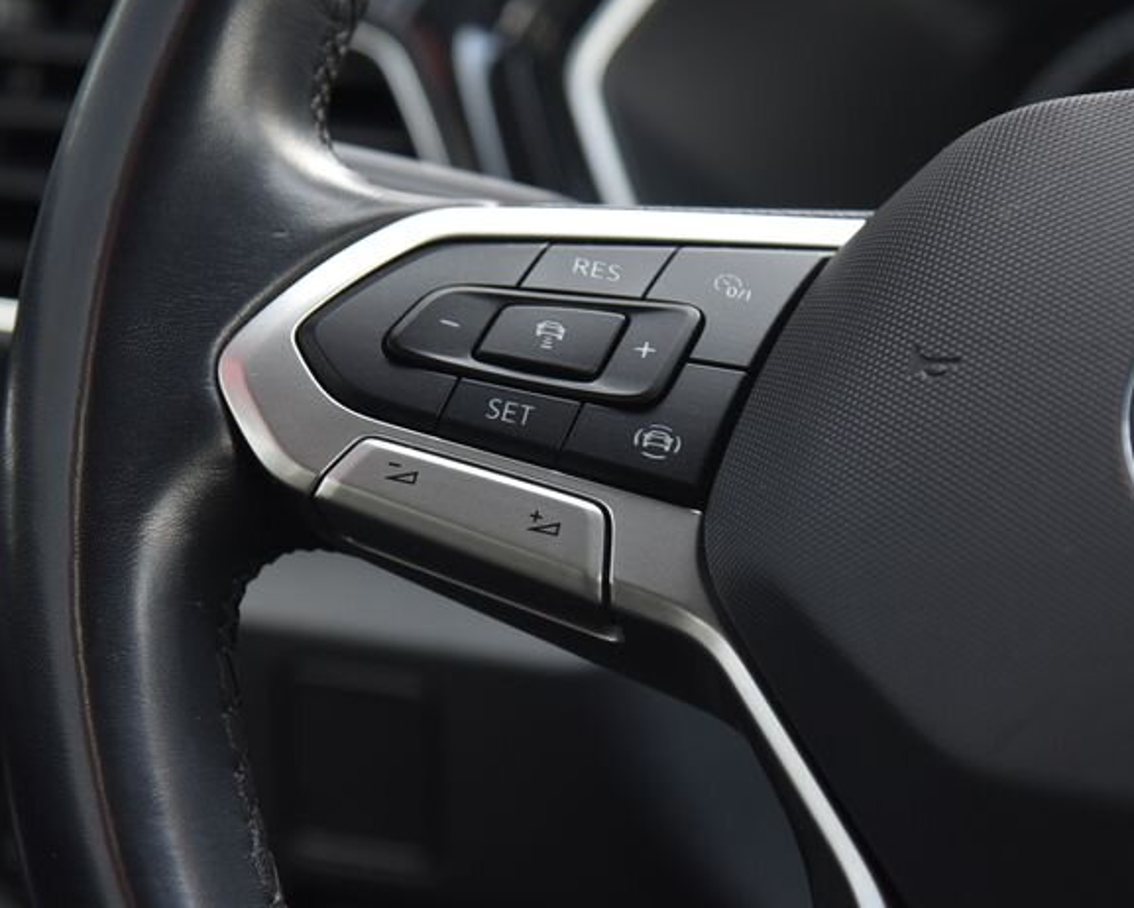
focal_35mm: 200
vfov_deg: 7.7
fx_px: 6715
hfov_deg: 9.7
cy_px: 307
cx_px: 515
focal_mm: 120
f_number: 5
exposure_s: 1/100
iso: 500
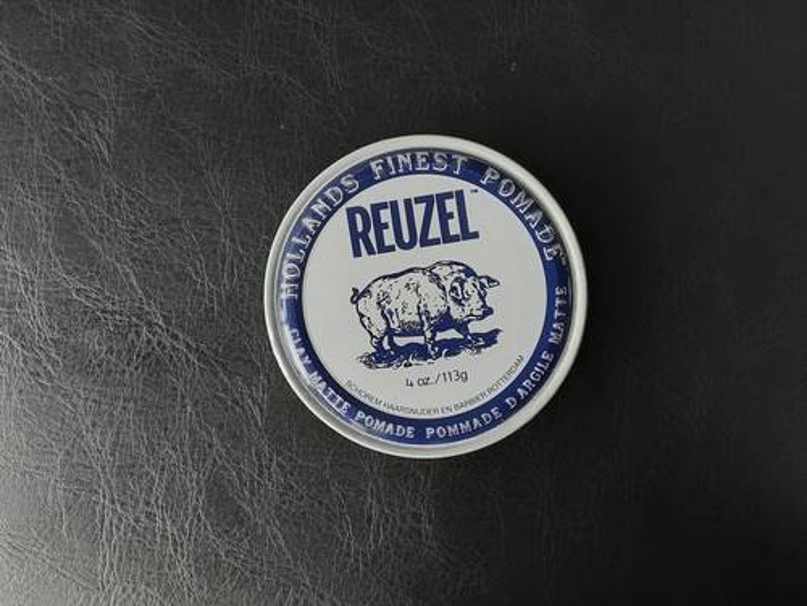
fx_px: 653
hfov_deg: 63.4
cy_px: 303
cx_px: 404
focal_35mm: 28
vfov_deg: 49.7
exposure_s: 1/100
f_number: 1.9
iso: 64
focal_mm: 2.9
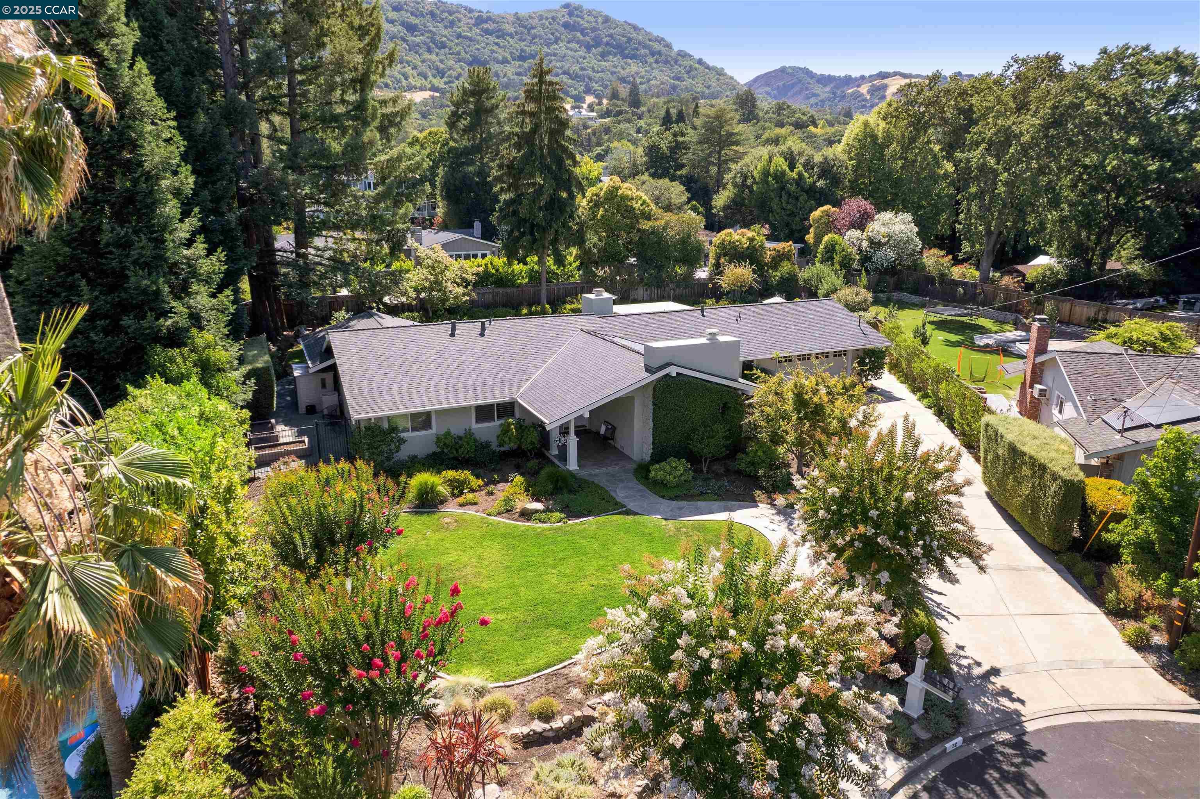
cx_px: 600
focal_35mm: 22
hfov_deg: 78.6
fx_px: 733
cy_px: 400
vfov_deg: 57.2
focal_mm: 8.38
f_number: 2.8
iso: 100
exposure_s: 1/800
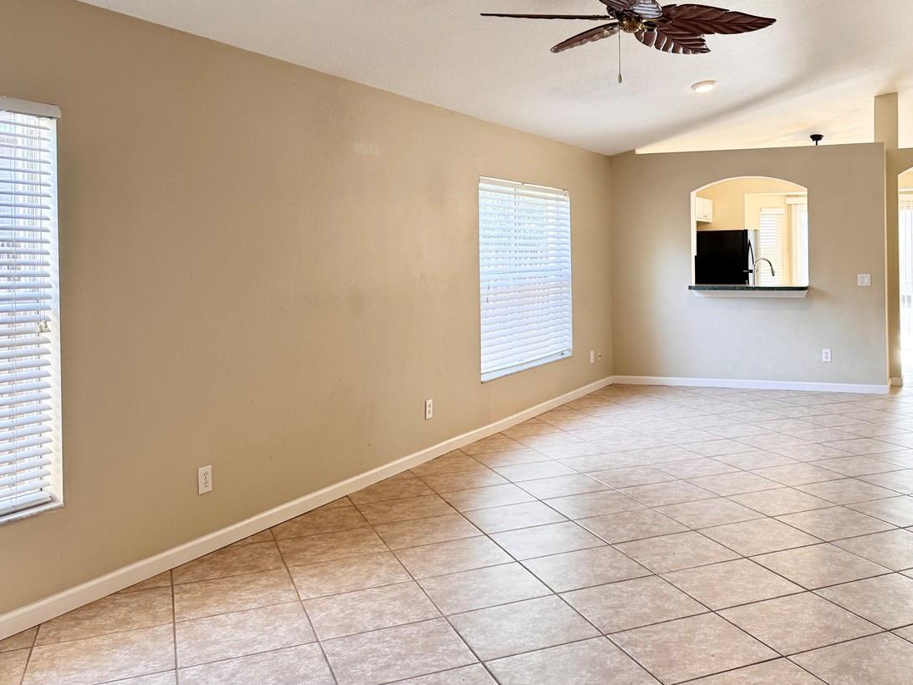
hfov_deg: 51.2
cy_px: 246
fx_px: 923
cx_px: 642
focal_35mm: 35
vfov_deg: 40.4
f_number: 1.78
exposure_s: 1/120
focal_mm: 6.76
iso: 100
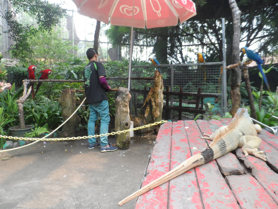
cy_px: 104
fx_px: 193
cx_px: 139
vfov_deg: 56.8
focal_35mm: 24
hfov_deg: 71.6
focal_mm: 4
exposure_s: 1/90
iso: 80
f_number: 3.2
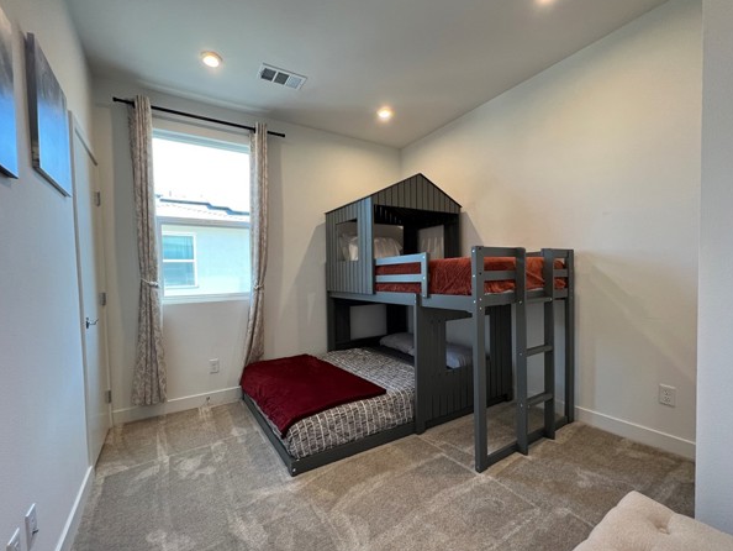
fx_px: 297
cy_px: 287
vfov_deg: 85.7
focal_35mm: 14
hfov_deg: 102.0
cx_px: 365
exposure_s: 1/120
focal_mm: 1.57
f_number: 1.8
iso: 160
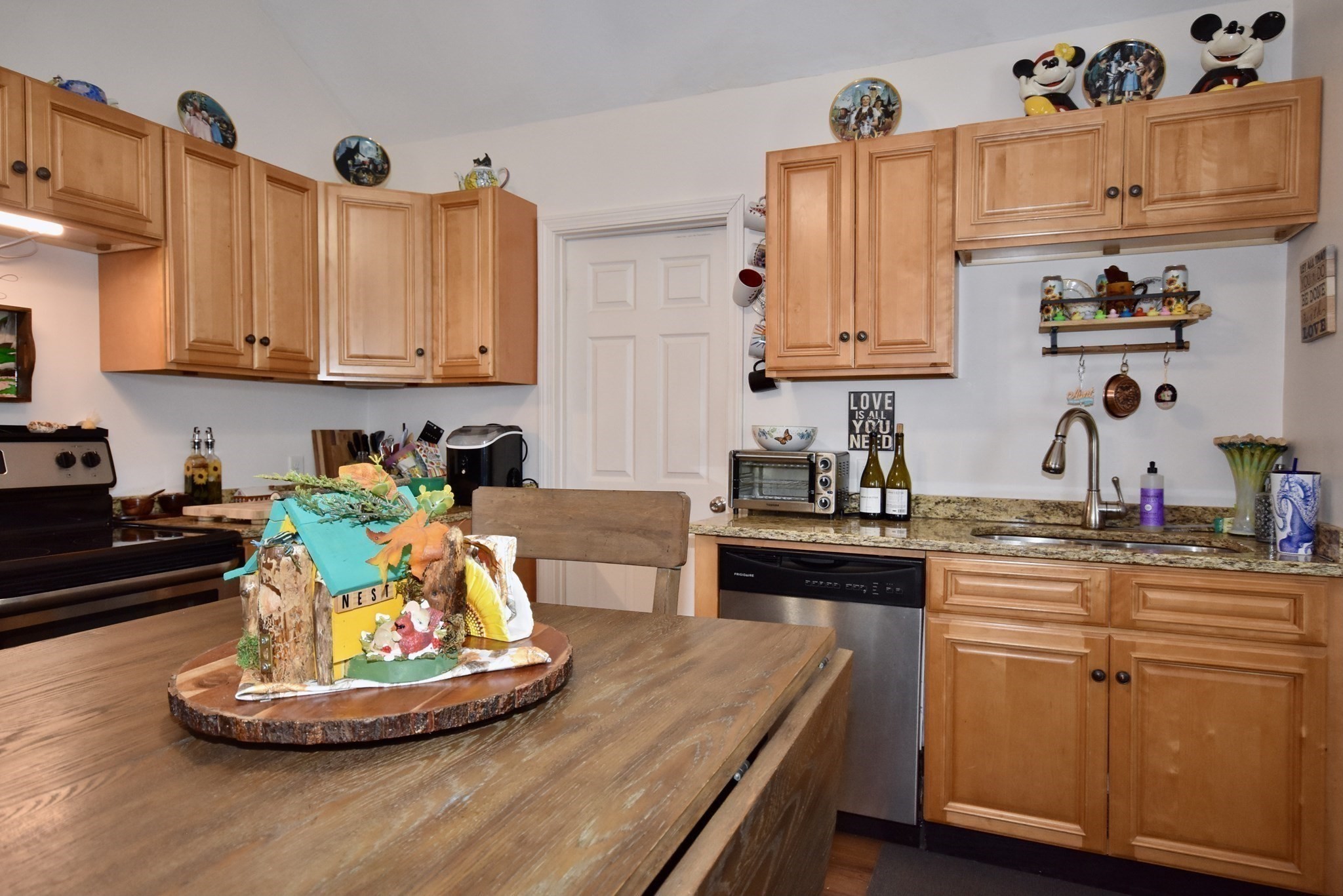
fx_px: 784
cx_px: 672
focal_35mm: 21
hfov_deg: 81.2
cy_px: 448
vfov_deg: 59.5
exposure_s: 1/60
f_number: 4.8
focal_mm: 14
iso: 1400
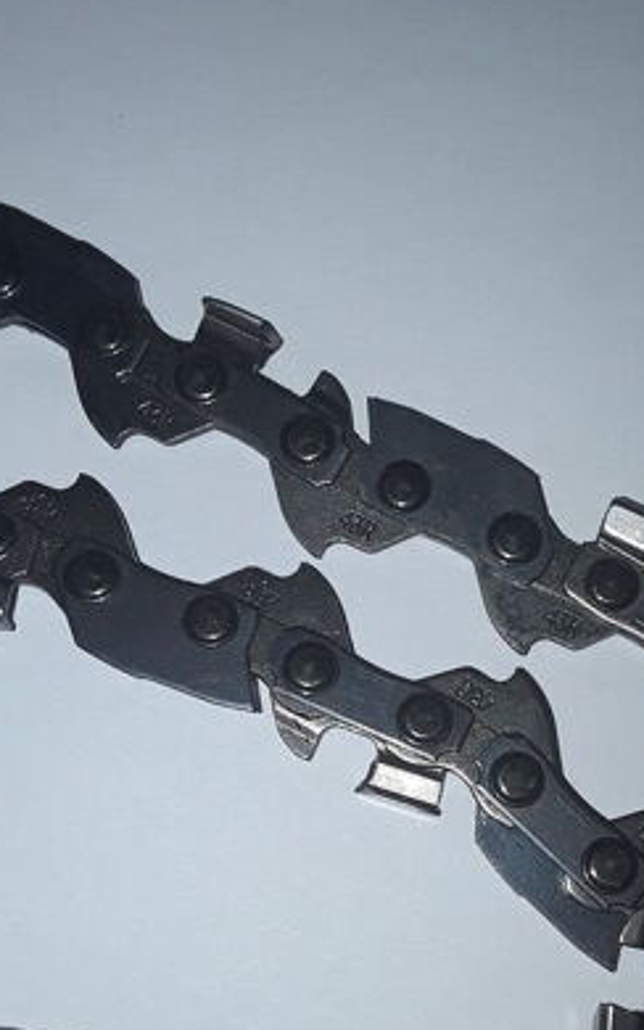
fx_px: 1319
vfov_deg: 41.6
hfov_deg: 27.3
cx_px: 428
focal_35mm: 47
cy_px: 745
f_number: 1.9
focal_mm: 2.91
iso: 40
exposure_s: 1/715
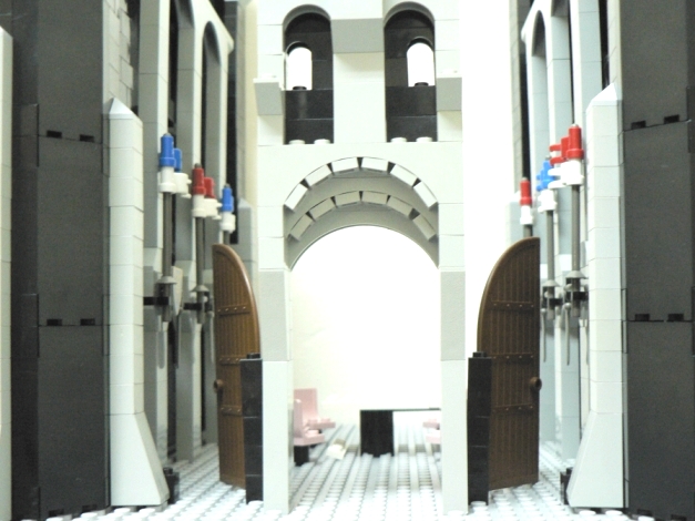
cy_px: 260
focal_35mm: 49
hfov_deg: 38.9
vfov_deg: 29.7
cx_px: 348
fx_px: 984
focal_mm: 8.1
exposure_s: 1/13
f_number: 2.8
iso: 400
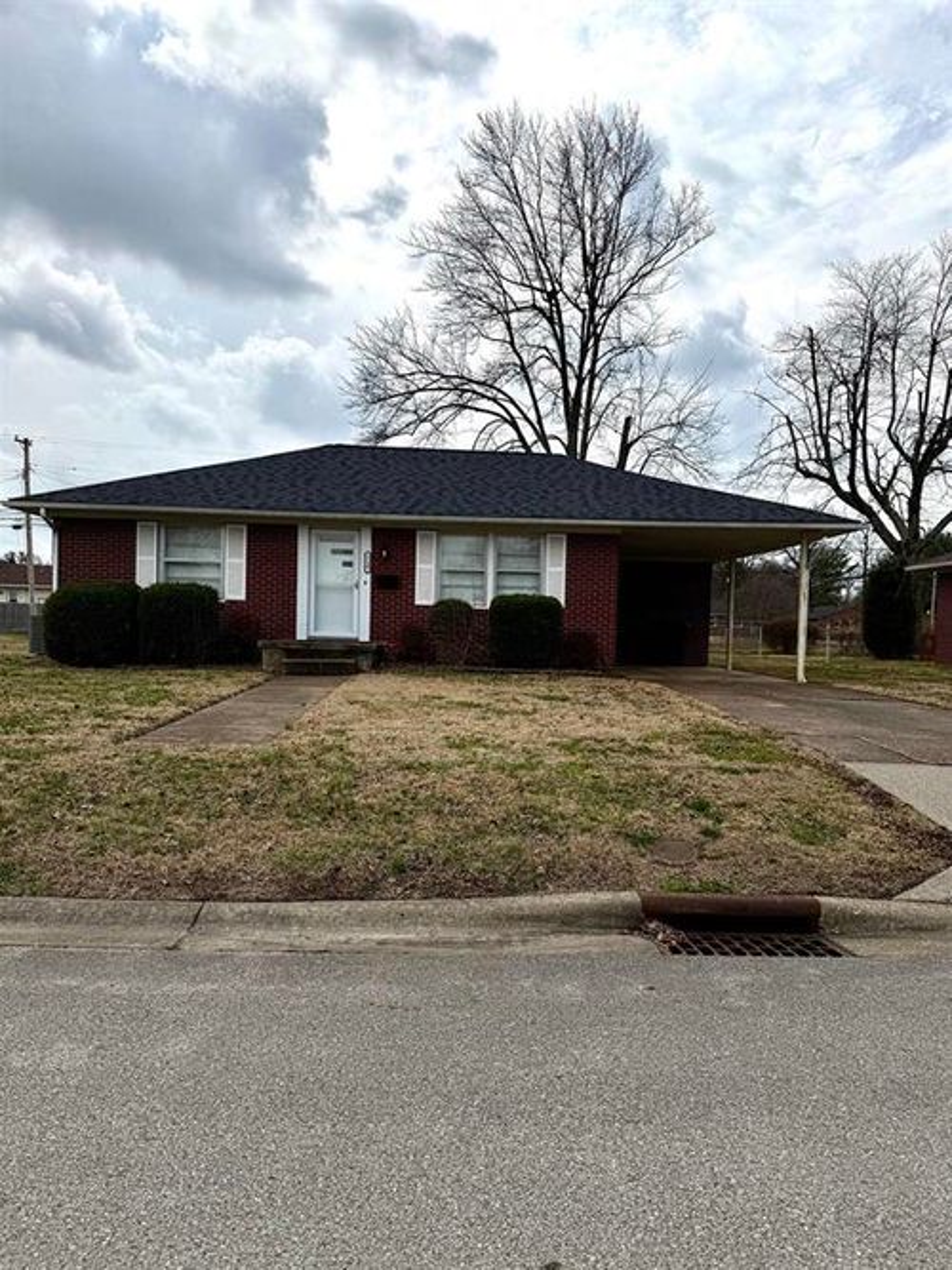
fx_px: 880
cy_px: 635
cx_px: 476
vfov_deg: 71.6
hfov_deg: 56.8
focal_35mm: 24
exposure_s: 1/10309
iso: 80
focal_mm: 6.76
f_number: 1.78
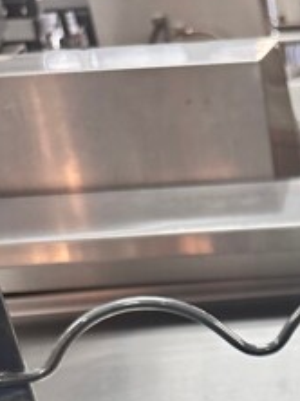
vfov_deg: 19.5
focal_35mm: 88
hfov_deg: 15.4
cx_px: 461
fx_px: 1019
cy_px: 595
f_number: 1.78
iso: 125
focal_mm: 6.86
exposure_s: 1/120
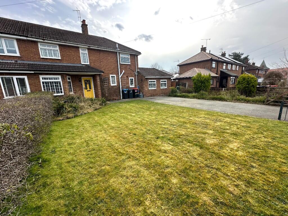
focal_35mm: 14
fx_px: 116
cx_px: 144
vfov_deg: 85.7
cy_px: 108
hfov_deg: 102.1
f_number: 2.2
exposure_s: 1/744
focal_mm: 2.22
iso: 40
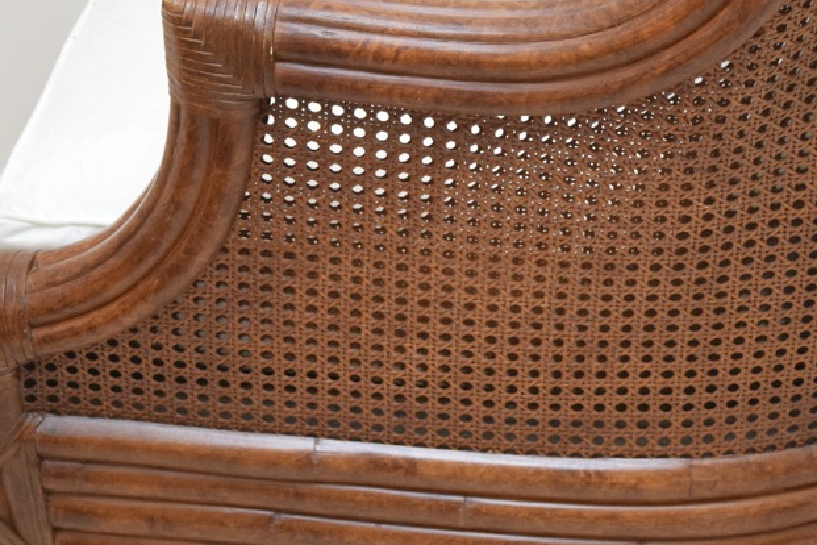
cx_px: 457
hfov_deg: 17.6
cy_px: 252
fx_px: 2632
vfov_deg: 11.8
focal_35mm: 116
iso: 2800
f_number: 5.3
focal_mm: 48
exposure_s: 1/60
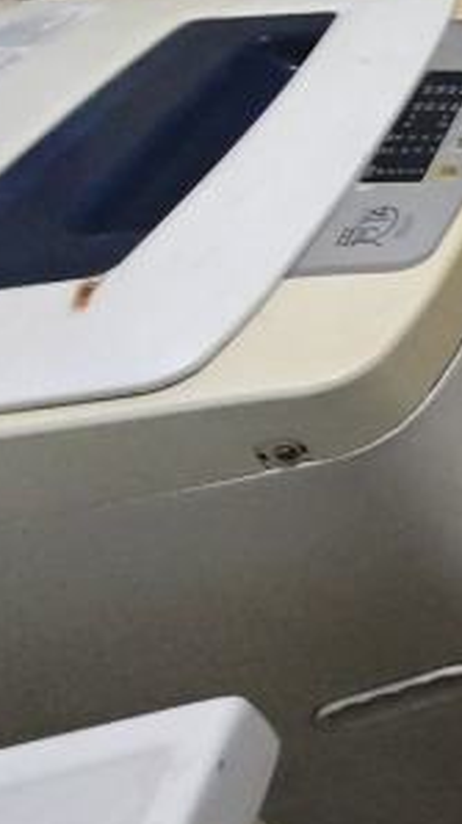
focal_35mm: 41
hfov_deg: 16.0
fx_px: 895
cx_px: 1062
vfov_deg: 44.8
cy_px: 80
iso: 2000
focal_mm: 2.16
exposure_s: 1/17.8
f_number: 2.2
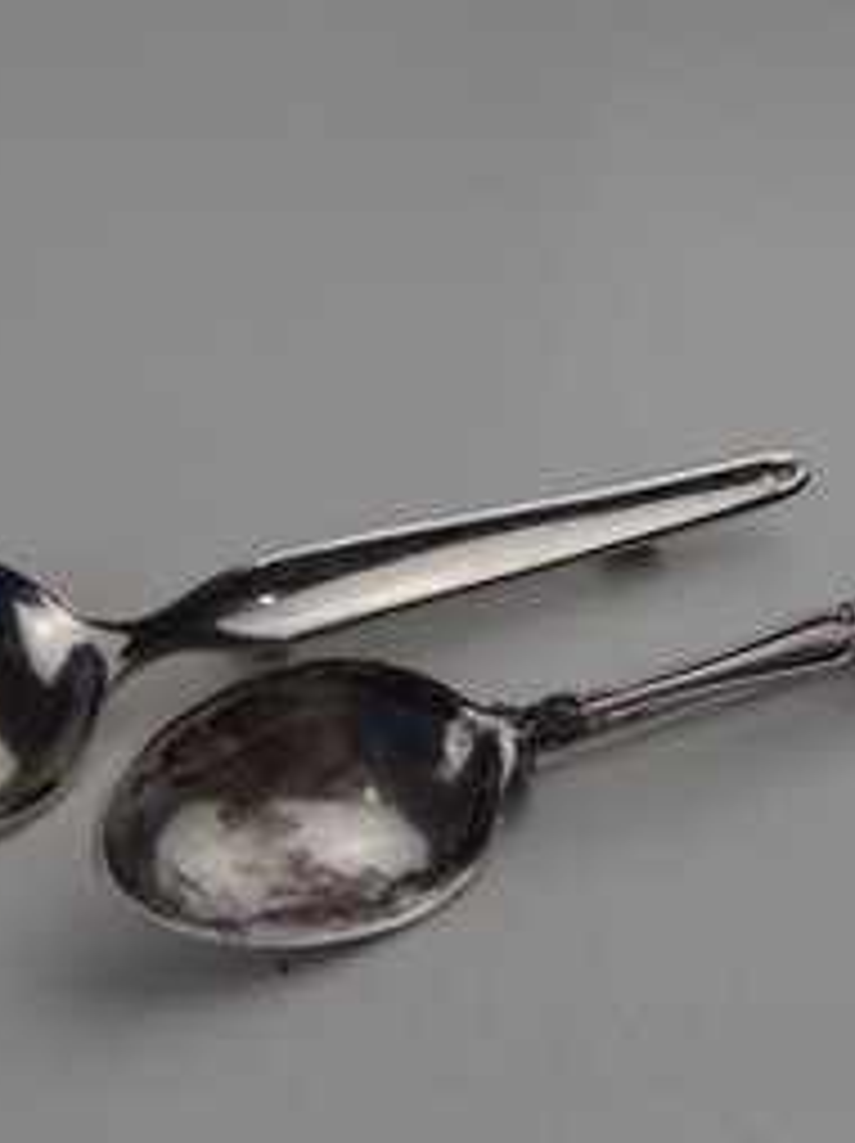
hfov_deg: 29.1
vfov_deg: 38.2
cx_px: 412
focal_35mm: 50
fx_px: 1649
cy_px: 574
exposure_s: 1/160
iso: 125
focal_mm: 6.64
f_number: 4.7
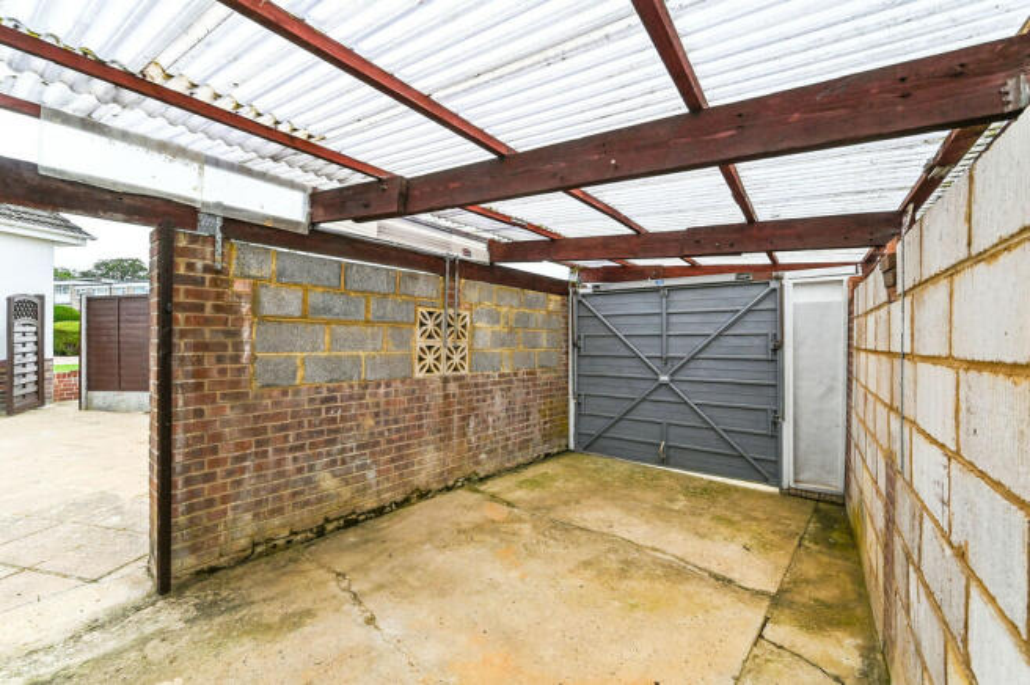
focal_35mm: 14
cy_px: 342
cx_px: 515
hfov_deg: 104.3
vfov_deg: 81.1
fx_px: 400
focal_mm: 14
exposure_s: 1/250
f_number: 8
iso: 400
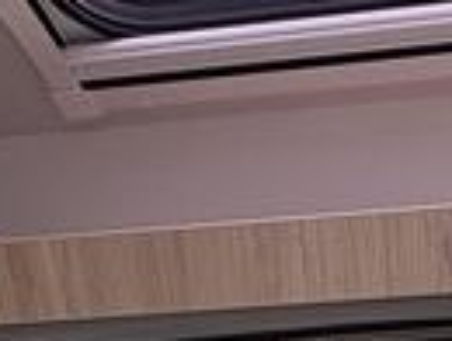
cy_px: 929
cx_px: 400
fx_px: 1125
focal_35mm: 86
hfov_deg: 22.2
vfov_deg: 12.0
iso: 40
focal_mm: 2.22
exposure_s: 1/99
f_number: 2.2
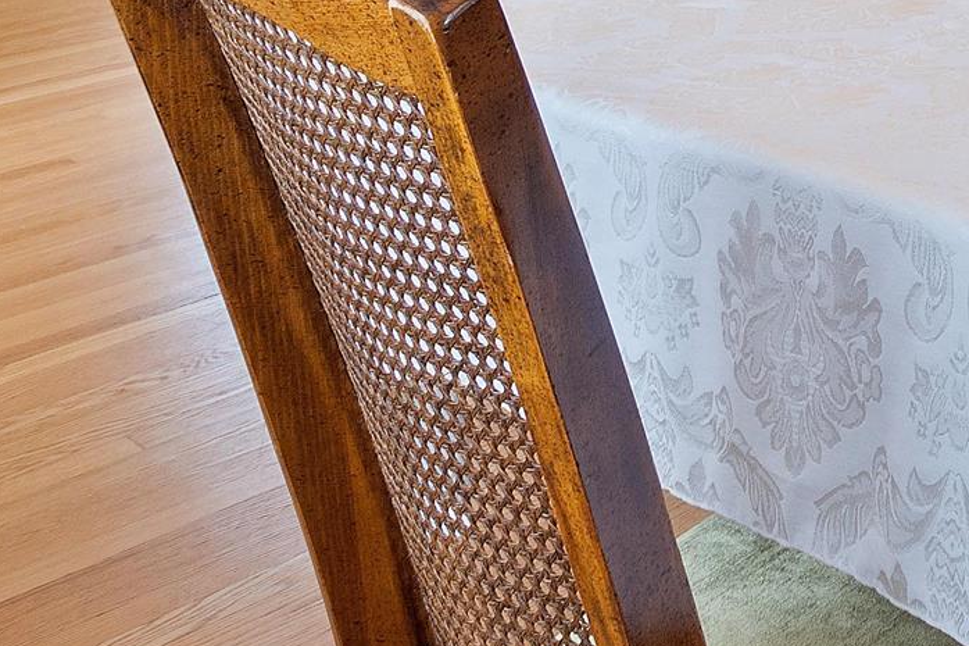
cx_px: 1458
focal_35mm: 66
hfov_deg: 24.0
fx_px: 1776
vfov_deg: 17.0
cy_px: -514
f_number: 7.1
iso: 100
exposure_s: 1/1.67
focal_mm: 10
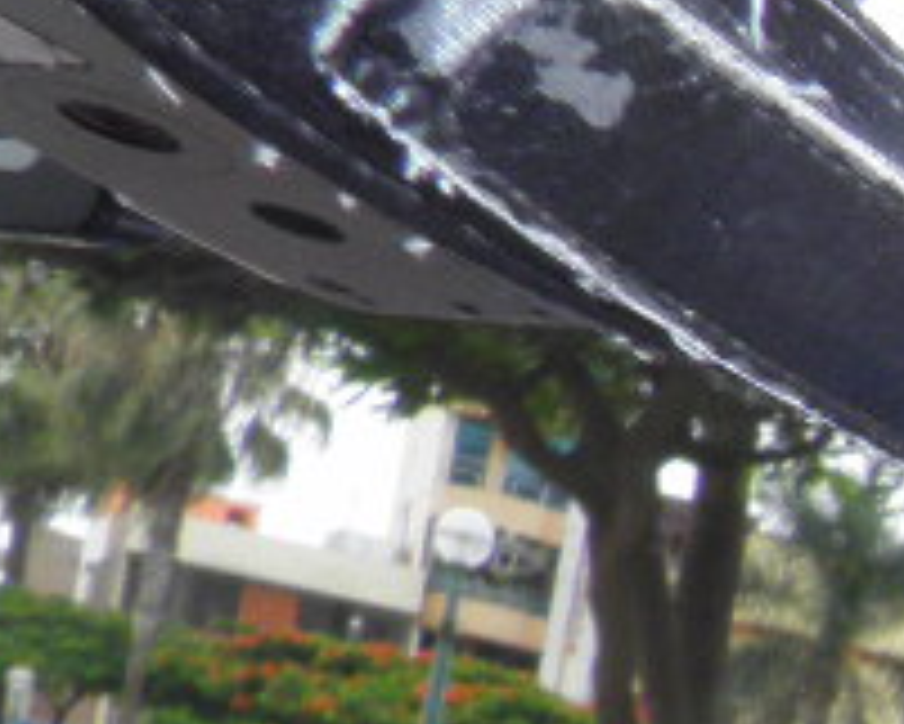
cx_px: 2604
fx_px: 4658
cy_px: 1700
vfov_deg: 8.2
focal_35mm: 174
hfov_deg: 9.2
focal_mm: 4.9
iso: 50
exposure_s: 1/200
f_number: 5.7
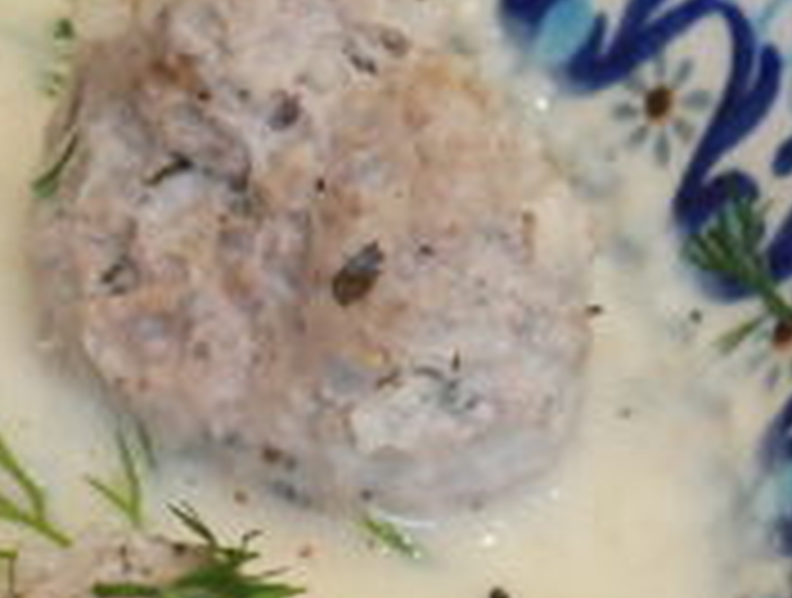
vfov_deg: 4.6
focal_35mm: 325
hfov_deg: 6.0
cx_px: -558
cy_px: 416
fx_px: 7456
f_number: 5.3
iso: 1600
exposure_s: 1/60
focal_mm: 28
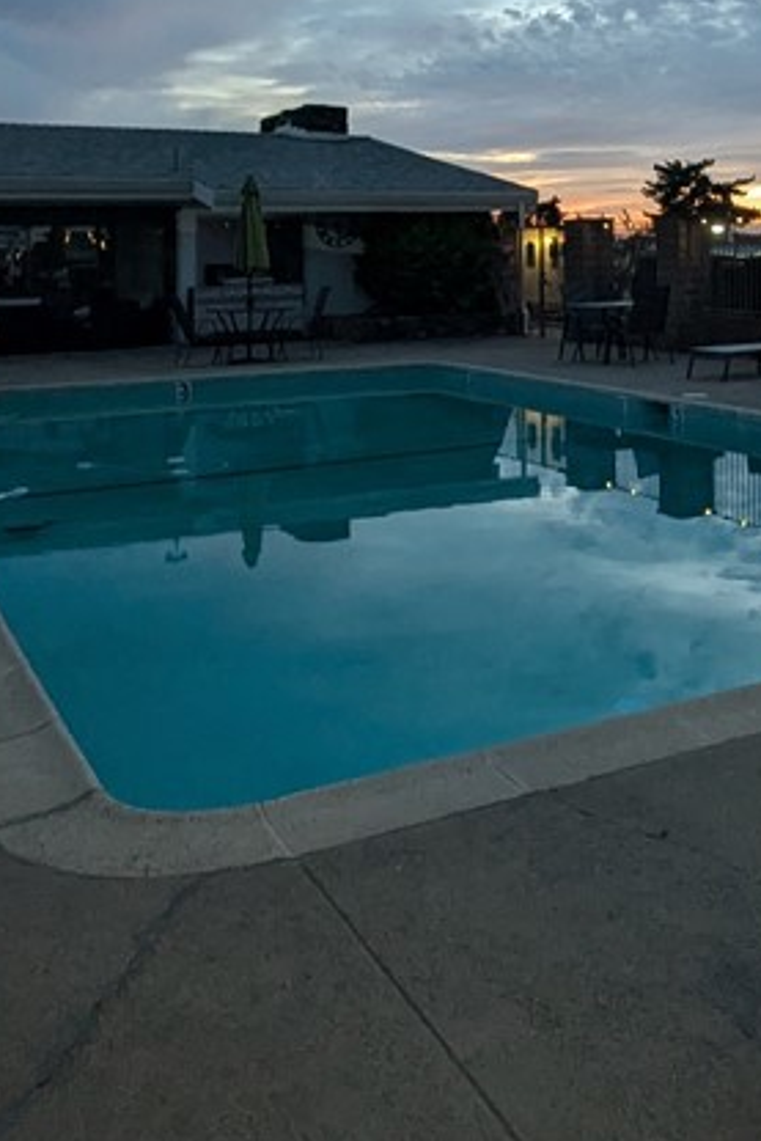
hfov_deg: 31.4
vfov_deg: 44.7
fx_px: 1299
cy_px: 206
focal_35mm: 41
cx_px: 663
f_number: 2.2
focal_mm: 2.35
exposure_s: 1/23.4
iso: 297
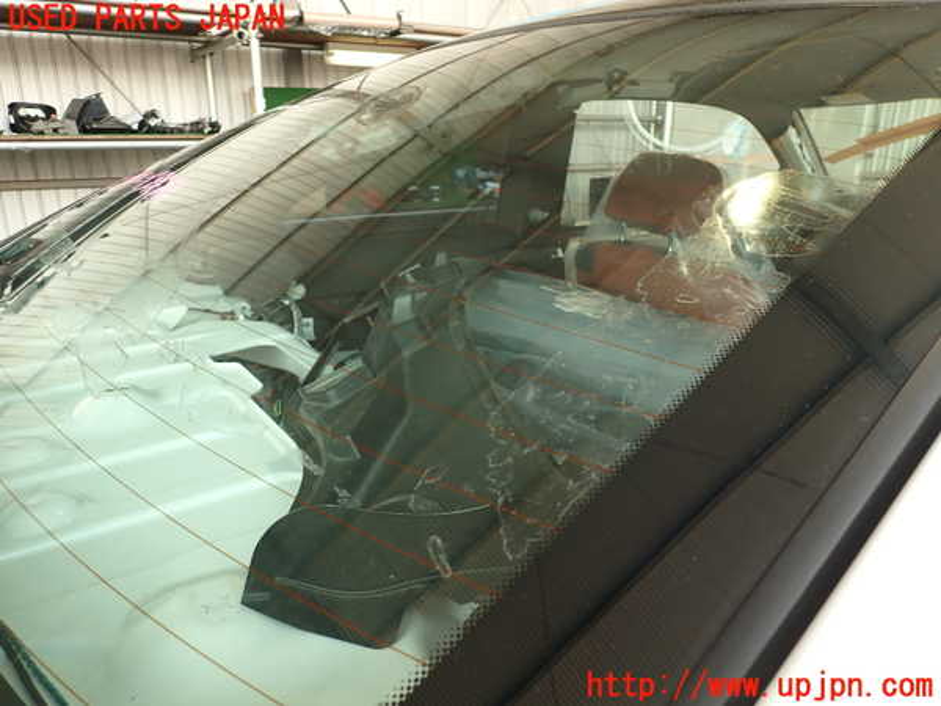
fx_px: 680
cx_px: 470
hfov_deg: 69.4
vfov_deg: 54.9
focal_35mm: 25
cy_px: 353
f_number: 2.8
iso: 100
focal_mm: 4.5
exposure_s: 1/100
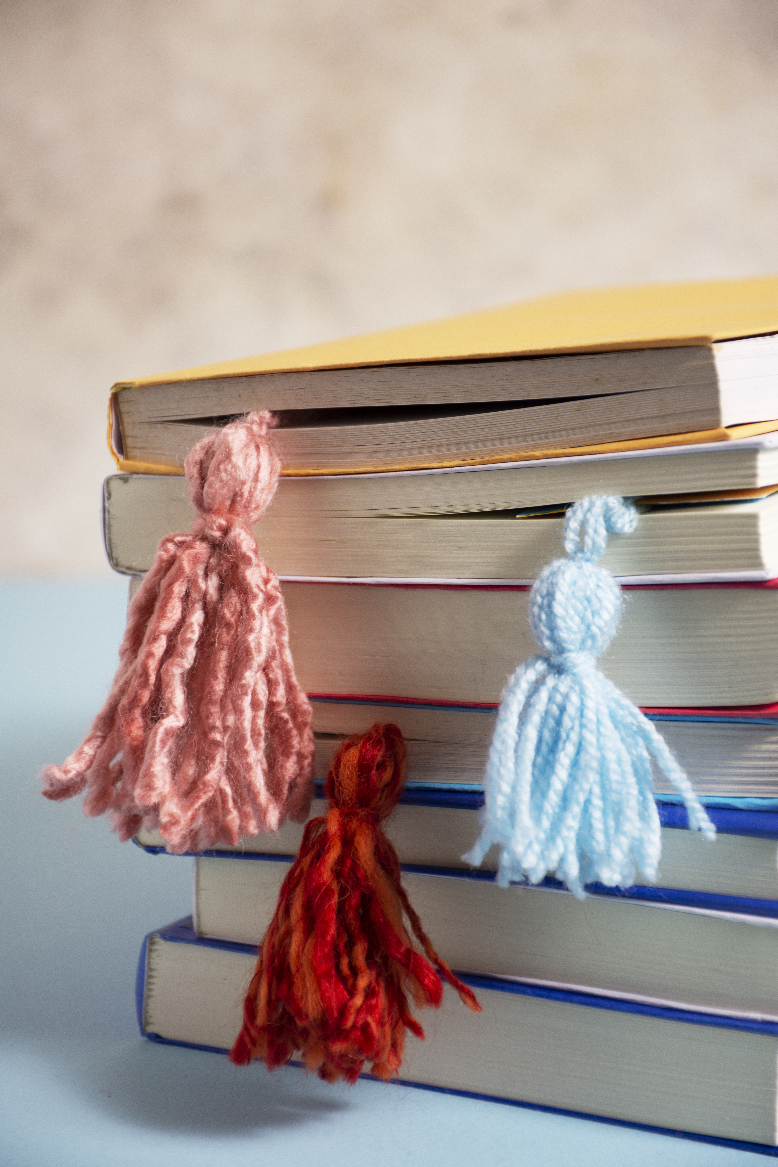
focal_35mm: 135
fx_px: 4376
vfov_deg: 15.2
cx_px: 389
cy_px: 584
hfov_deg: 10.2
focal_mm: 90
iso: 250
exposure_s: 1/125
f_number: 5.3
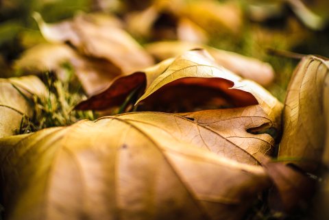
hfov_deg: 40.3
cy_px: 110
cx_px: 164
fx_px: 448
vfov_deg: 27.6
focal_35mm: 49
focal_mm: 18.5
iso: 100
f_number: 2
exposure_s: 1/250
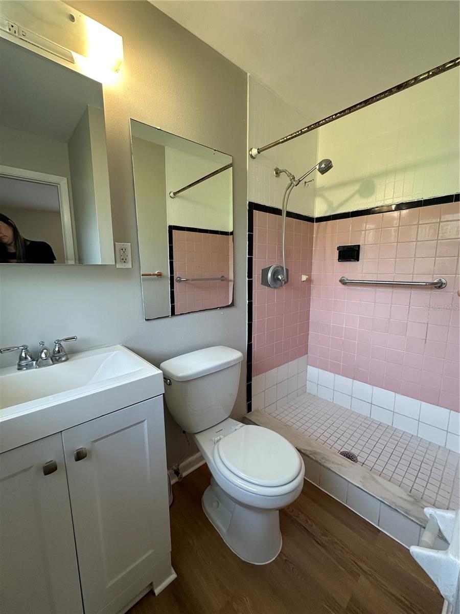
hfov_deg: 85.7
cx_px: 230
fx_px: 248
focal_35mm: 14
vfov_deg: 102.1
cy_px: 307
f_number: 2.2
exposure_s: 1/120
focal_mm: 2.22
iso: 160
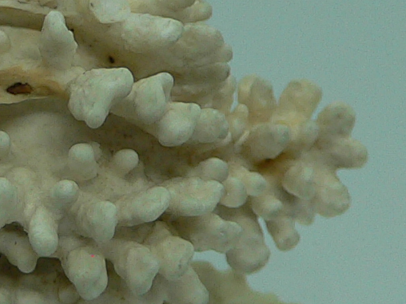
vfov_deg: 10.7
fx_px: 1630
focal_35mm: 139
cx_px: 2
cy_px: 137
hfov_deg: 14.0
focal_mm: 4.6
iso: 80
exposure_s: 1/80
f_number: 2.8
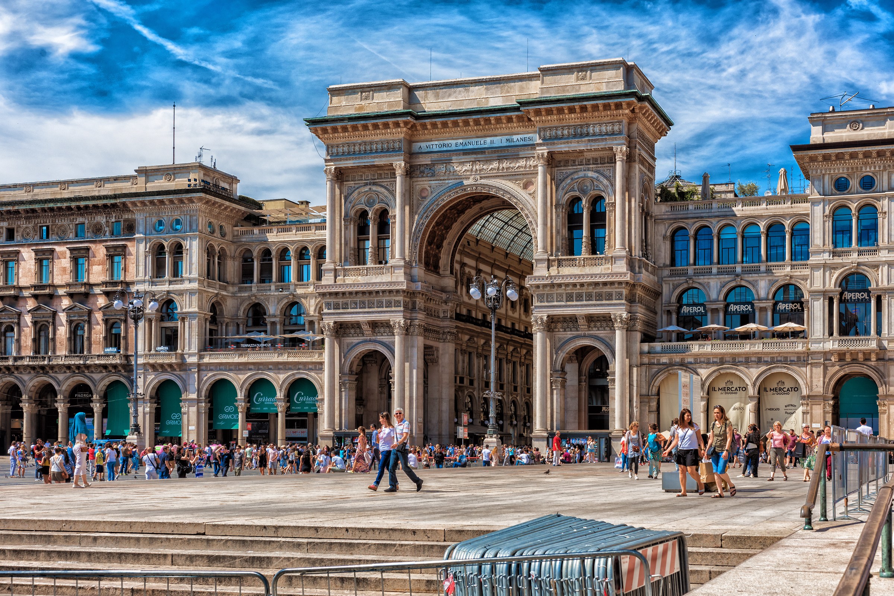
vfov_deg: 28.1
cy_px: 298
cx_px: 447
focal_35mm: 48
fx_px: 1192
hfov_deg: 41.1
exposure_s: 1/400
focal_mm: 48
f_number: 9
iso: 64
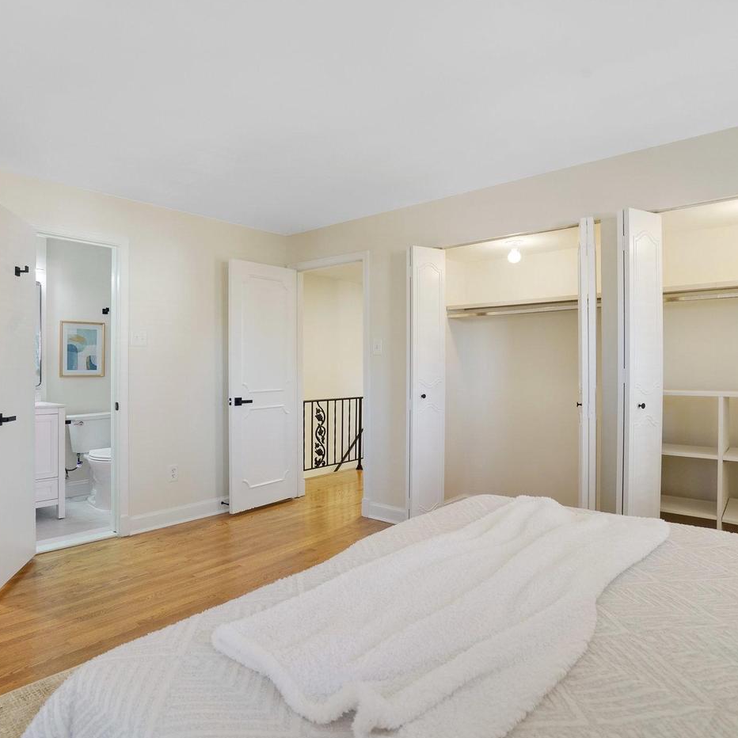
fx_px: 507
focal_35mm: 21
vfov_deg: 72.1
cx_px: 305
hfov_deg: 71.6
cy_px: 376
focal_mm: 16
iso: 1250
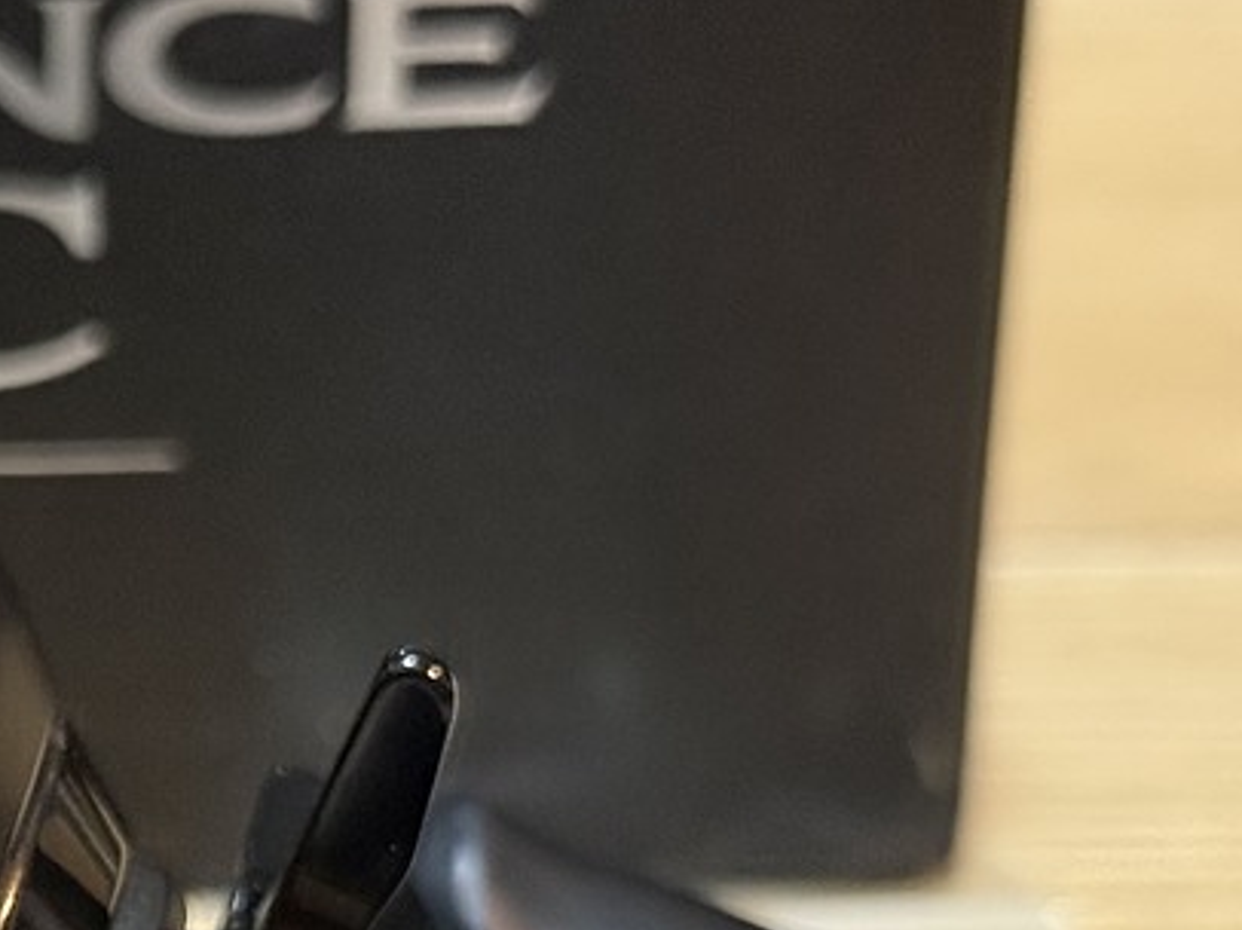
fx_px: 5092
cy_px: 1114
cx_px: -349
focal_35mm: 142
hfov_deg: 13.4
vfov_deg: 10.3
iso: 500
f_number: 1.78
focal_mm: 6.76
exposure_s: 1/25
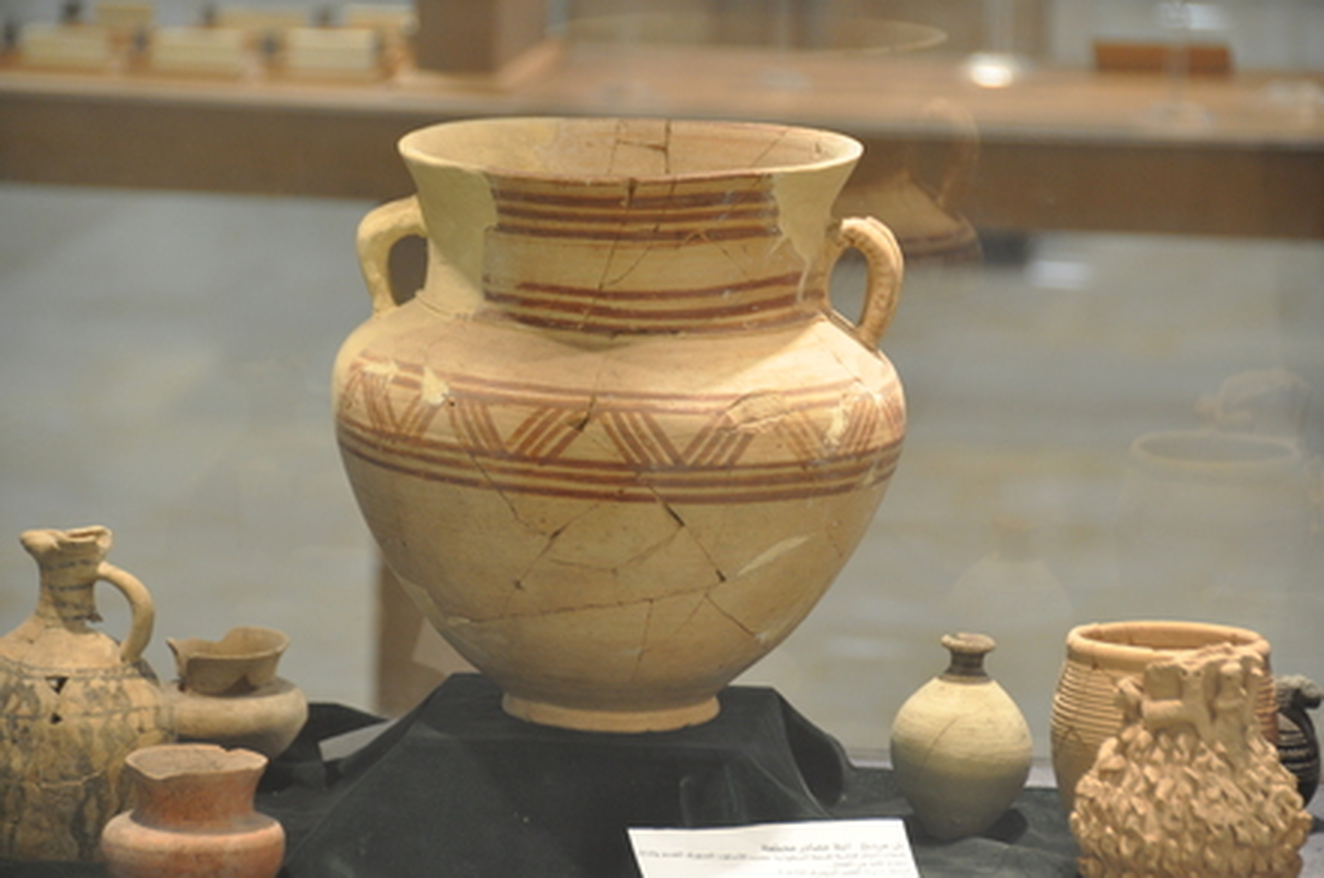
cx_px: 662
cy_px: 439
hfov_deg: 10.6
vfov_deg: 7.0
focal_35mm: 195
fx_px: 7161
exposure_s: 1/20
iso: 640
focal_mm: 130
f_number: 5.6
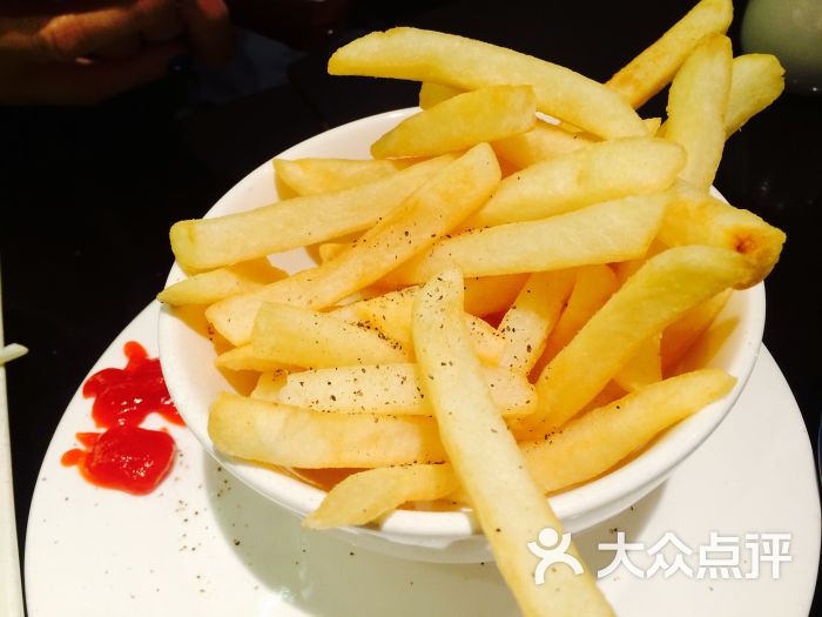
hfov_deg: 60.0
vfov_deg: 46.8
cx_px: 411
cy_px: 308
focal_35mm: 30
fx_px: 712
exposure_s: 1/30
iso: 80
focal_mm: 4.12
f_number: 2.2
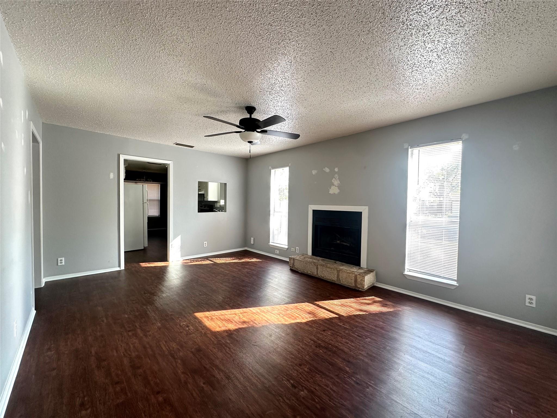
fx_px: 225
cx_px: 278
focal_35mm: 14
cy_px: 209
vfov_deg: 85.7
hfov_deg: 102.1
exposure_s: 1/99
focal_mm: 2.22
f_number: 2.2
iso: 200
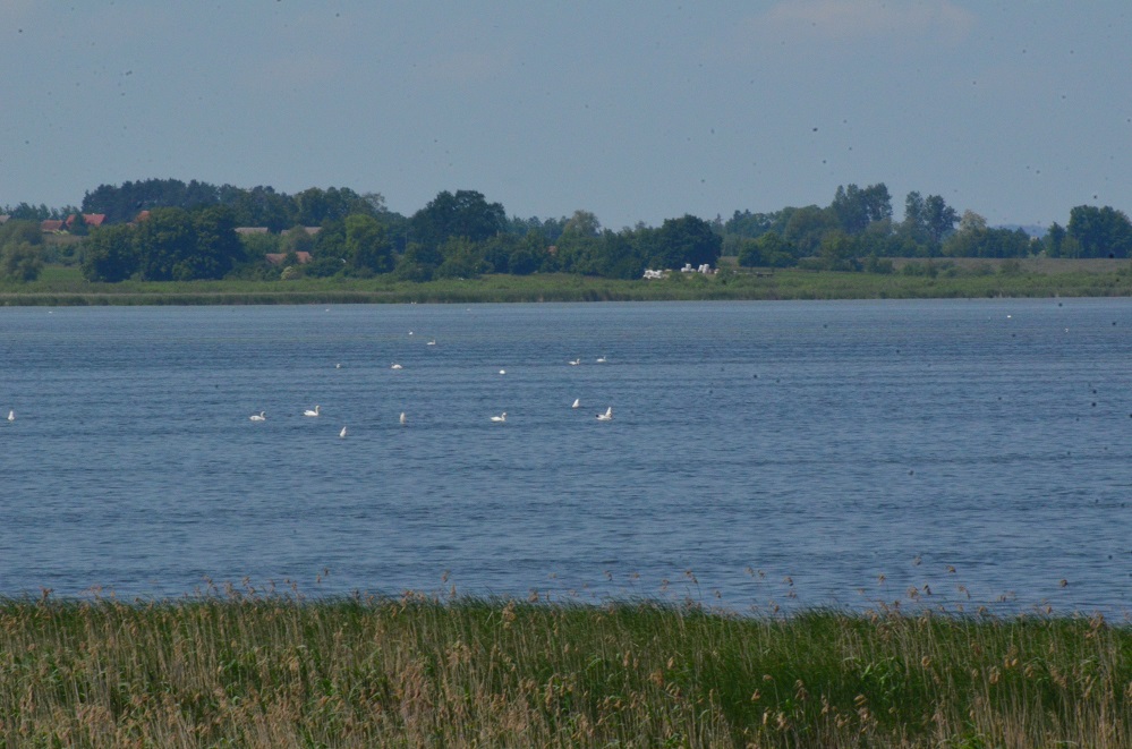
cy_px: 374
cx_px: 566
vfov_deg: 3.5
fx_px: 12234
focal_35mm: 390
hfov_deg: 5.3
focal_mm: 260
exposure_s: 1/320
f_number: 40
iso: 1000
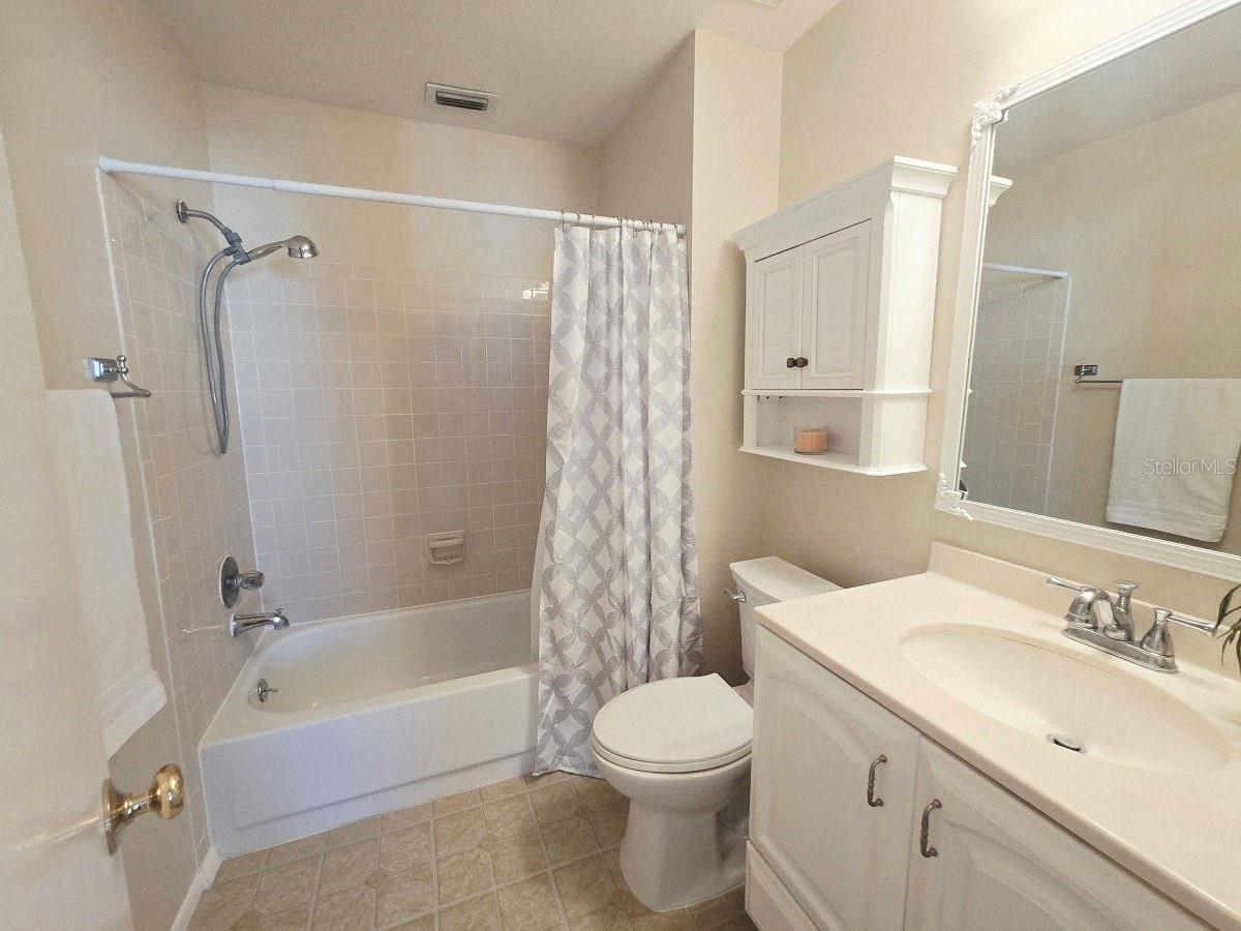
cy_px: 466
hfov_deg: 106.2
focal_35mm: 13
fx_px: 466
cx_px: 620
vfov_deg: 89.9
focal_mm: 2.2
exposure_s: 1/60
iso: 160
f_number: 2.2
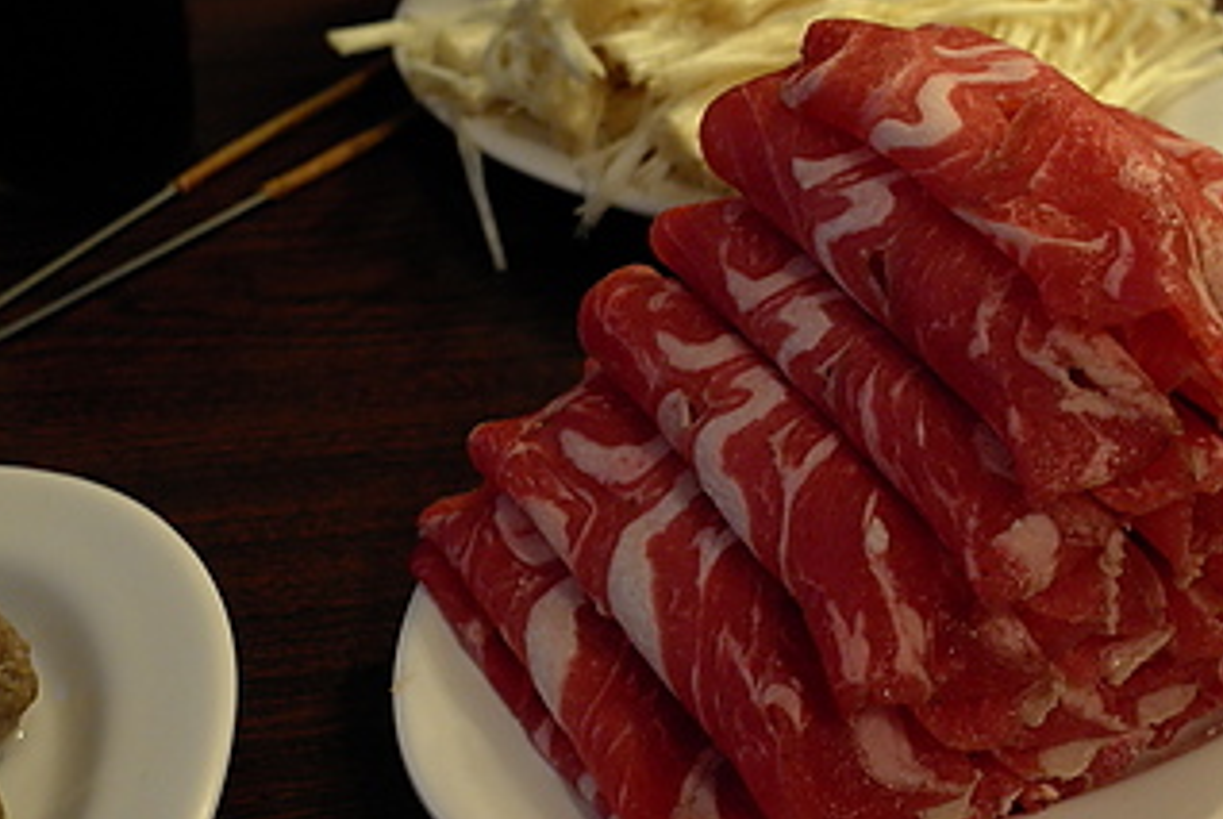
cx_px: 1077
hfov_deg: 29.3
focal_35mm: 66
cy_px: 456
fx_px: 2245
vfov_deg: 20.7
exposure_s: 1/30
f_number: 5
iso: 1600
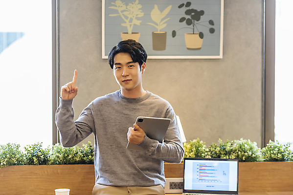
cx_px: 146
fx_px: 814
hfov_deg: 20.4
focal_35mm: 100
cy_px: 98
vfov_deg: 13.7
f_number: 2.8
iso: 500
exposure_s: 1/60
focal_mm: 100
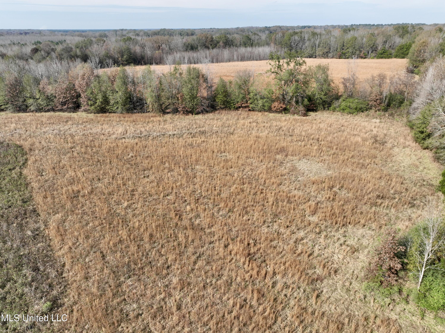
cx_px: 222
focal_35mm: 24
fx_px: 308
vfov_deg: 56.8
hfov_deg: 71.6
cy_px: 166
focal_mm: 12.29
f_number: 2.8
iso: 110
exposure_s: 1/1000
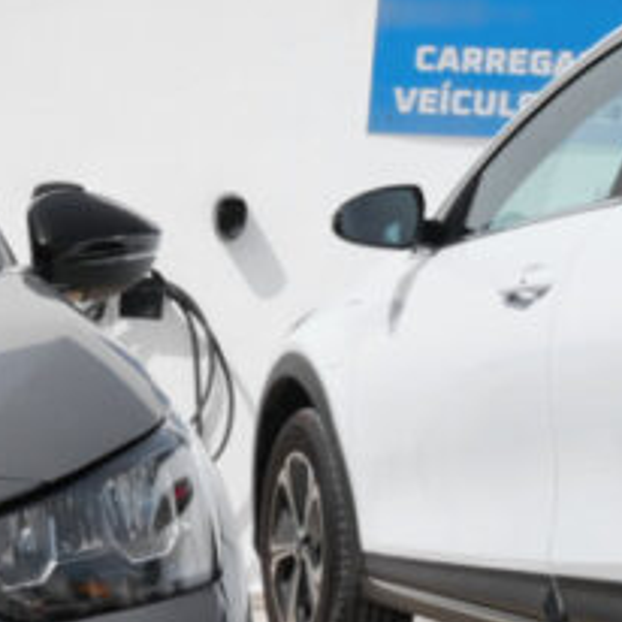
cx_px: -550
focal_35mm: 127
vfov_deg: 13.6
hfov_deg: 12.4
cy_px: 566
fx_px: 2582
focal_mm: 19.7
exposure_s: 1/200
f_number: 9
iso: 160
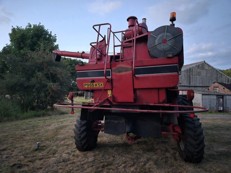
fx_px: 153
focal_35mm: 23
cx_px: 116
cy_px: 86
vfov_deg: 58.9
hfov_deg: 73.9
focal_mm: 5.4
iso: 2500
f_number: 1.8
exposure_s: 1/16.7
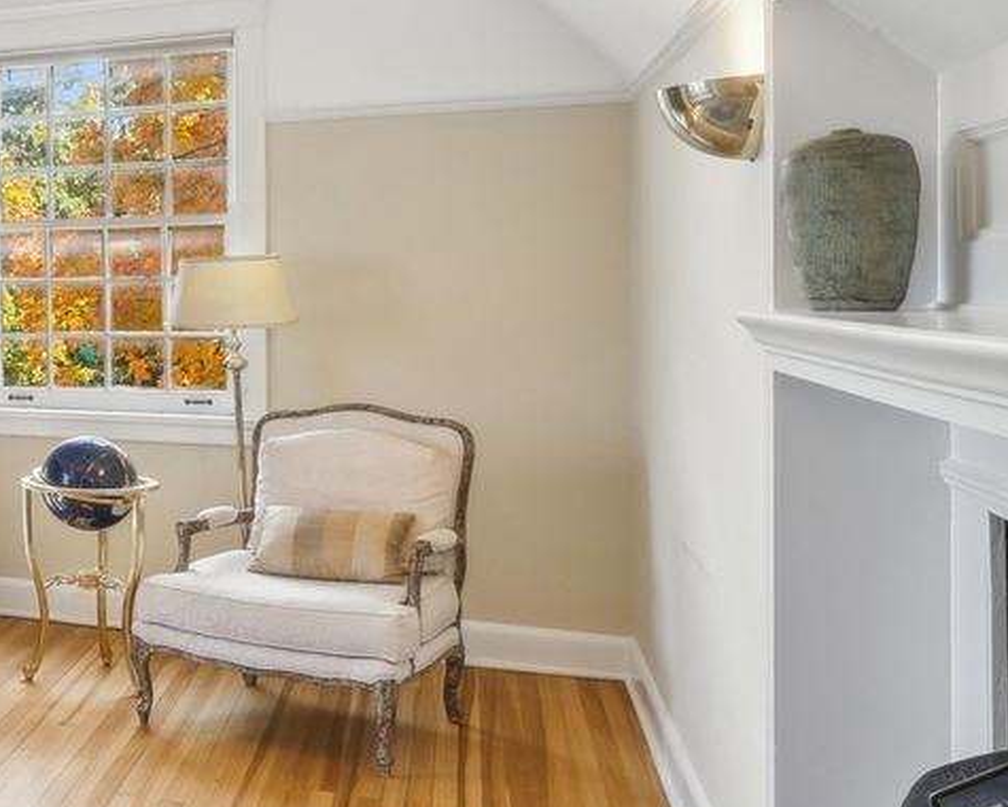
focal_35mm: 50
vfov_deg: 30.3
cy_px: 278
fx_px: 1480
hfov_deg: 28.6
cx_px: -393
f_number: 8
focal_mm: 15.5
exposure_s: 1/13
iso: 200
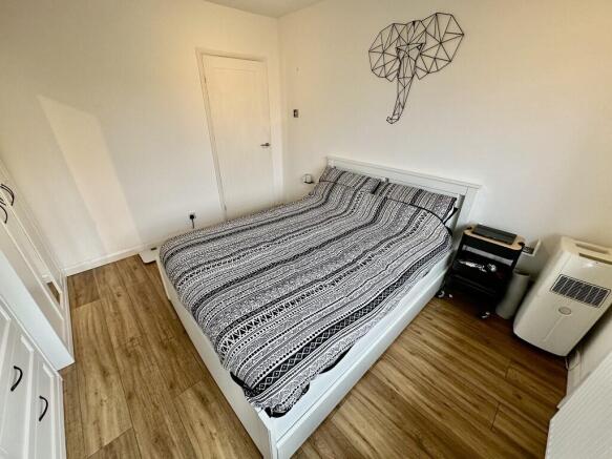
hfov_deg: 102.1
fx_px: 247
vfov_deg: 85.7
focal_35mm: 14
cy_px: 230
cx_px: 306
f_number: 2.2
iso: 100
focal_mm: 2.22
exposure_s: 1/100
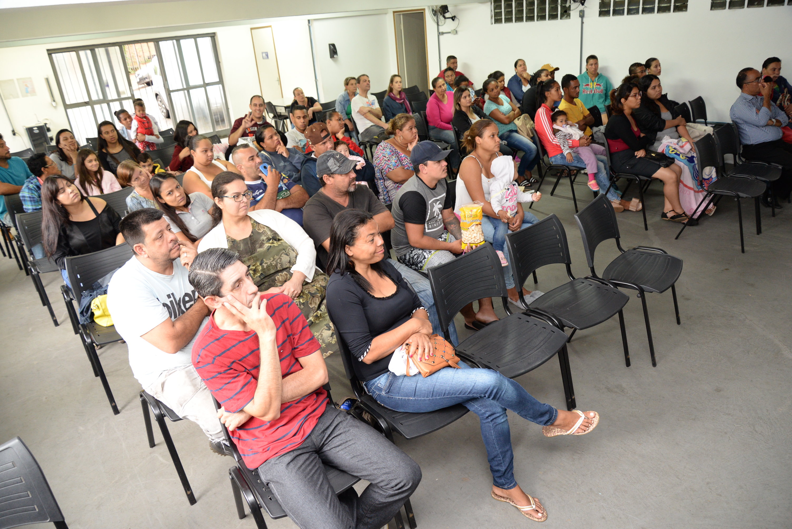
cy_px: 264
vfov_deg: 53.2
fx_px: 528
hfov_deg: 73.7
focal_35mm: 24
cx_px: 396
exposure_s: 1/60
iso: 1600
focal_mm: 24
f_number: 4.5
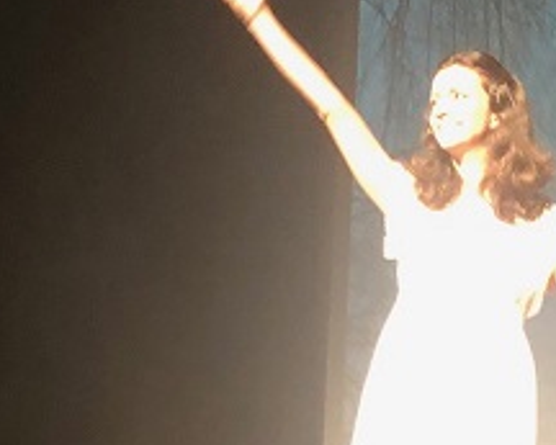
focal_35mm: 124
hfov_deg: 15.5
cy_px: 256
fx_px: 2041
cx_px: 273
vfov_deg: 12.4
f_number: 1.8
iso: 80
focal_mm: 4
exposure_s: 1/8
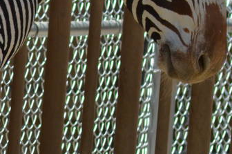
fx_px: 8503
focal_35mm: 1321
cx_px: -99
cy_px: 59
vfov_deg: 1.0
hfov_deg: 1.6
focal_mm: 185
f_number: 5.6
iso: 400
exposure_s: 1/2000
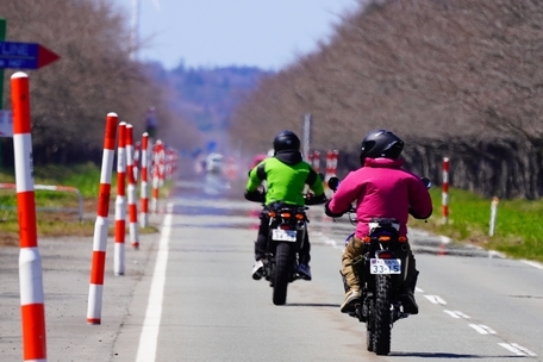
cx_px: 308
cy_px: 135
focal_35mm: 526
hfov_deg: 3.9
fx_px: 7933
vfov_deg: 2.6
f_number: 5.6
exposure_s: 1/640
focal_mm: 300
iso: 125
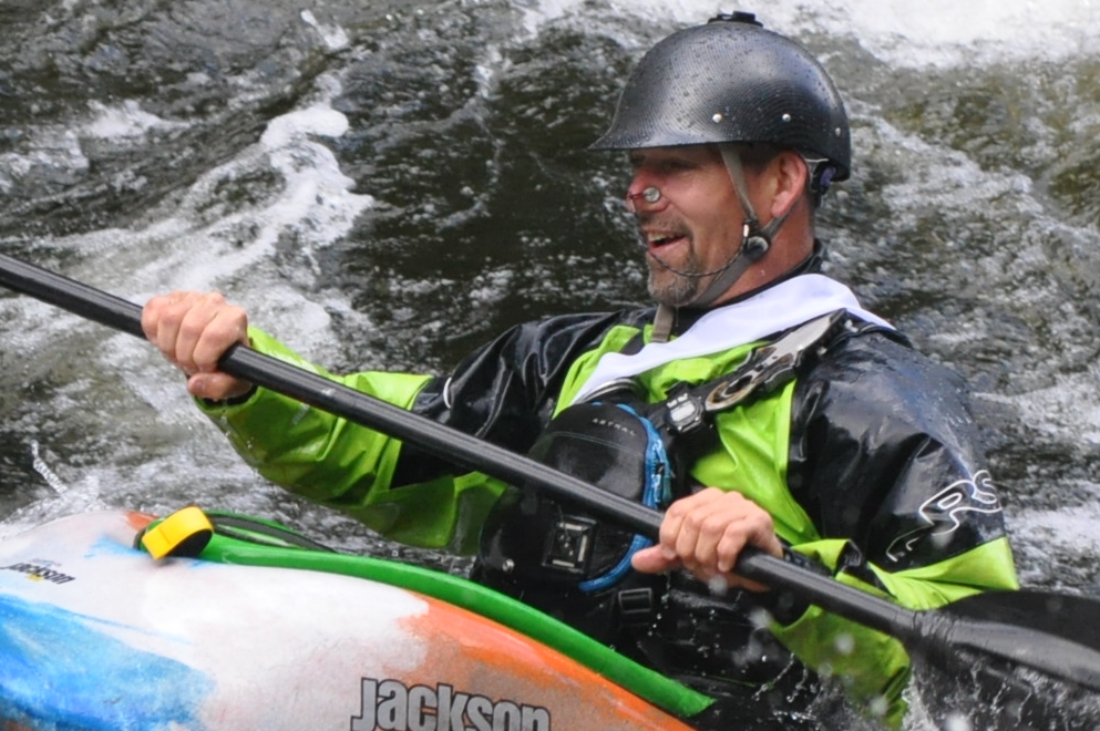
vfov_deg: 1.8
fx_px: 22974
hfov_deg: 2.7
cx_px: 405
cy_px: 401
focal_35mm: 753
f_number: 6.3
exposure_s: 1/1000
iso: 1000
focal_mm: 155
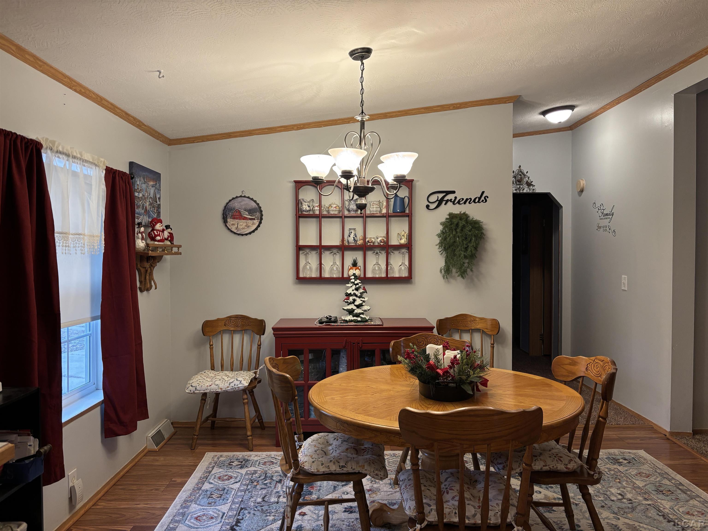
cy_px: 266
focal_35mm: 26
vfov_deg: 53.1
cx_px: 354
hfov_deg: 67.3
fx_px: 532
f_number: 1.6
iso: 125
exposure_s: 1/60
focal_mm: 5.96
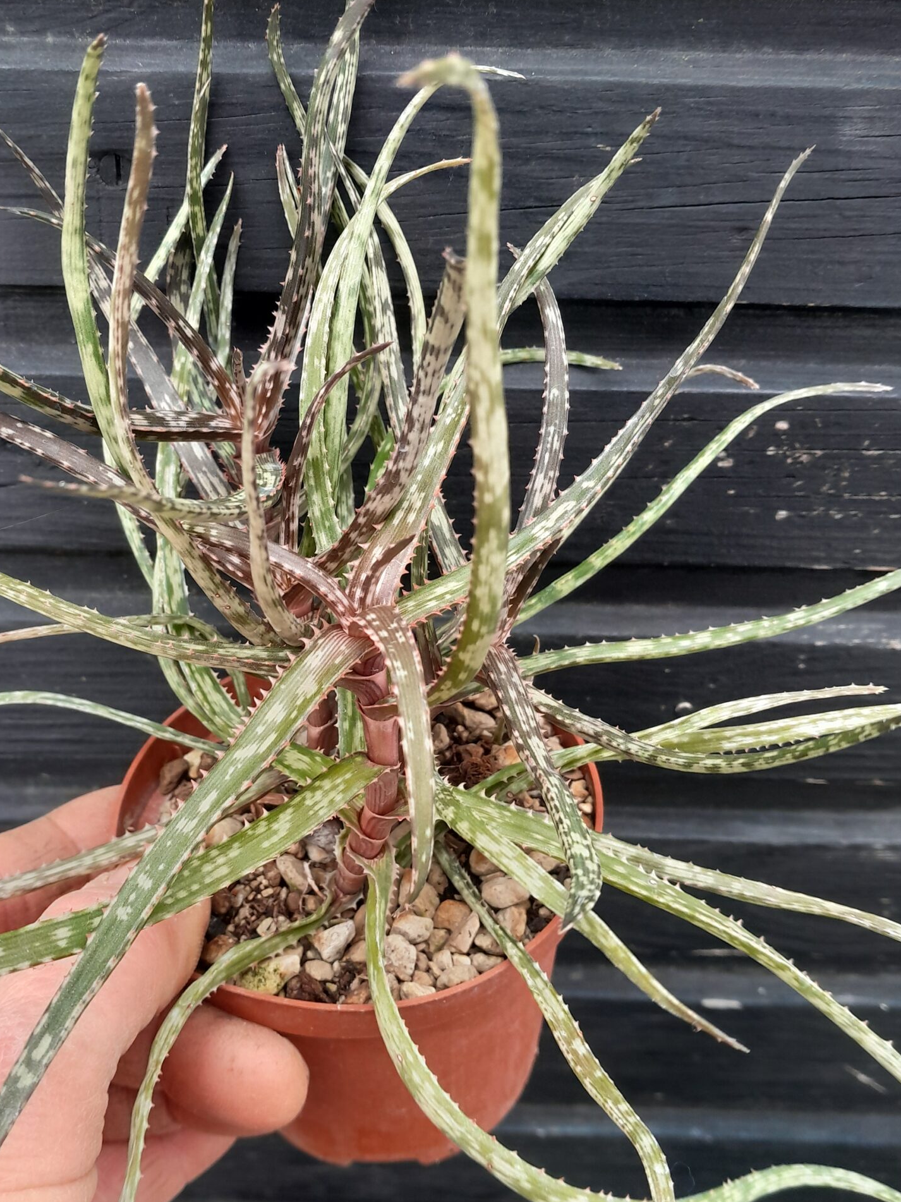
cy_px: 593
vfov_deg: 52.6
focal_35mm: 35
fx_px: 1215
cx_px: 338
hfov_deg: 40.4
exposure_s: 1/50
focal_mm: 4
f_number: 1.8
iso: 50
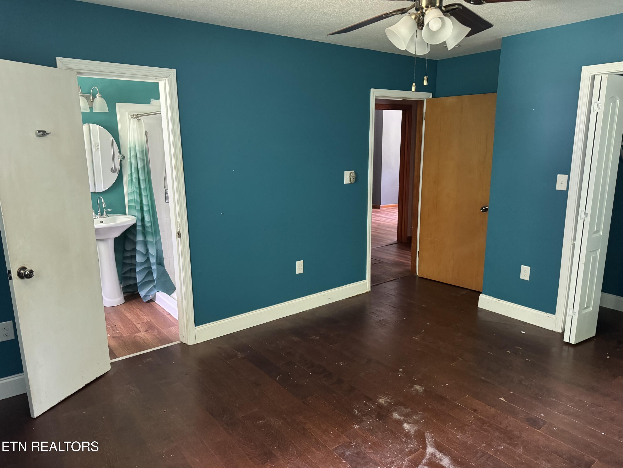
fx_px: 432
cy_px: 234
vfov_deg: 56.8
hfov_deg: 71.6
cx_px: 312
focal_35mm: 24
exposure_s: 1/42
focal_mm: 6.76
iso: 800
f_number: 1.78
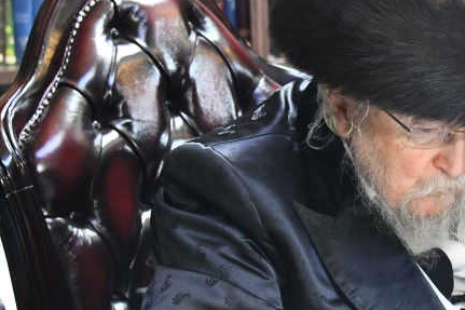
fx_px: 1795
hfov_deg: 14.5
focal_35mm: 139
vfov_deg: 9.9
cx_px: 474
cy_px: 150
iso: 5000
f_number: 5
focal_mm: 52
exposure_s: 1/40
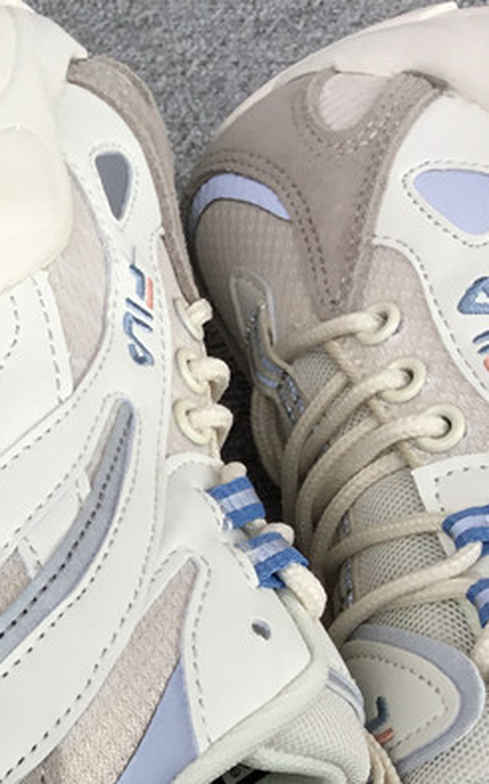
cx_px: -246
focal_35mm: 75
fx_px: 1600
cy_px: 650
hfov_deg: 15.9
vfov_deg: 26.9
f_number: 2.4
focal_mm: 3.3
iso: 25
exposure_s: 1/240
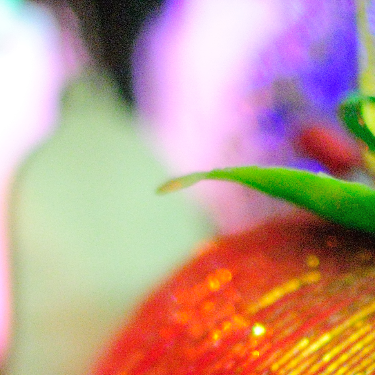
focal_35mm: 181
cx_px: 14
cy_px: 413
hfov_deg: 9.6
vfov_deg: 9.6
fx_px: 2215
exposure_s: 1/30
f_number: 1.8
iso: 1400
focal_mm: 35
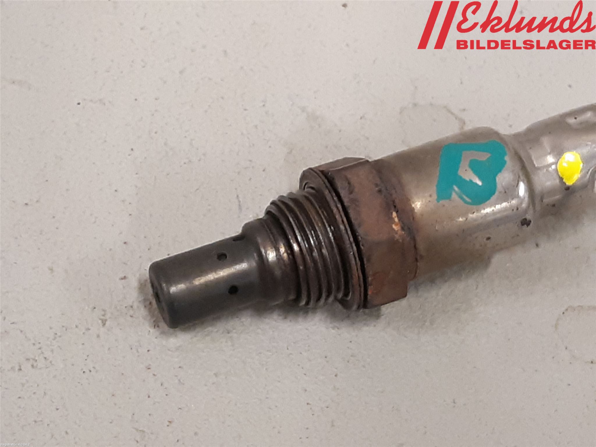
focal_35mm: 26
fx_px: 448
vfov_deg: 53.1
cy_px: 224
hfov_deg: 67.3
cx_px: 298
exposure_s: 1/50
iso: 200
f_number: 1.7
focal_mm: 3.93
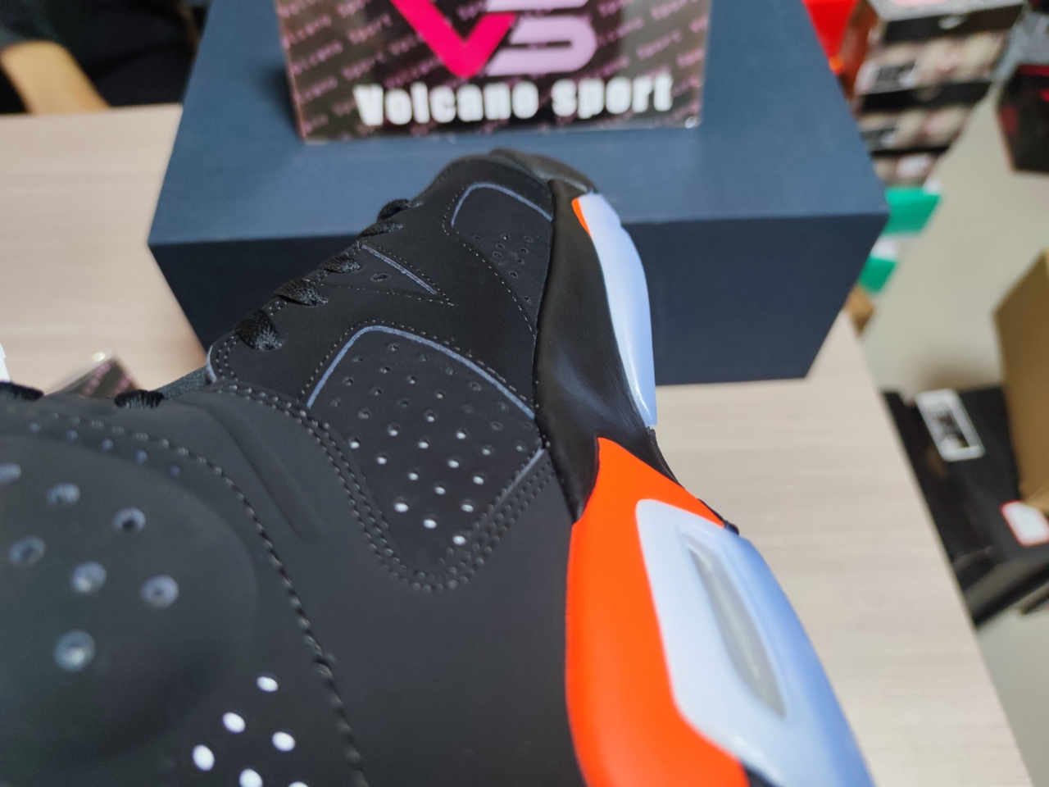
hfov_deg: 71.6
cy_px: 394
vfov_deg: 56.8
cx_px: 524
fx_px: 727
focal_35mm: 24
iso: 177
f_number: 1.69
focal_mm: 6.72
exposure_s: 1/52
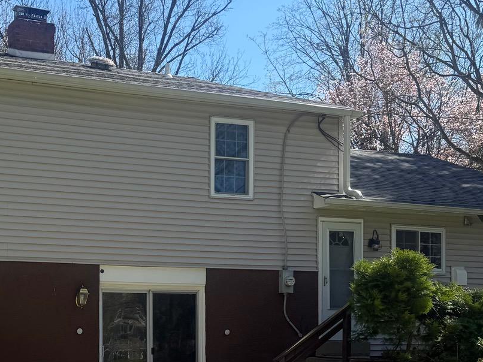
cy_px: 305
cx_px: 66
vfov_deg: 23.5
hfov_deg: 30.5
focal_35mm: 61
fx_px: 851
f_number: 1.78
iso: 80
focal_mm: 6.76
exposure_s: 1/2445
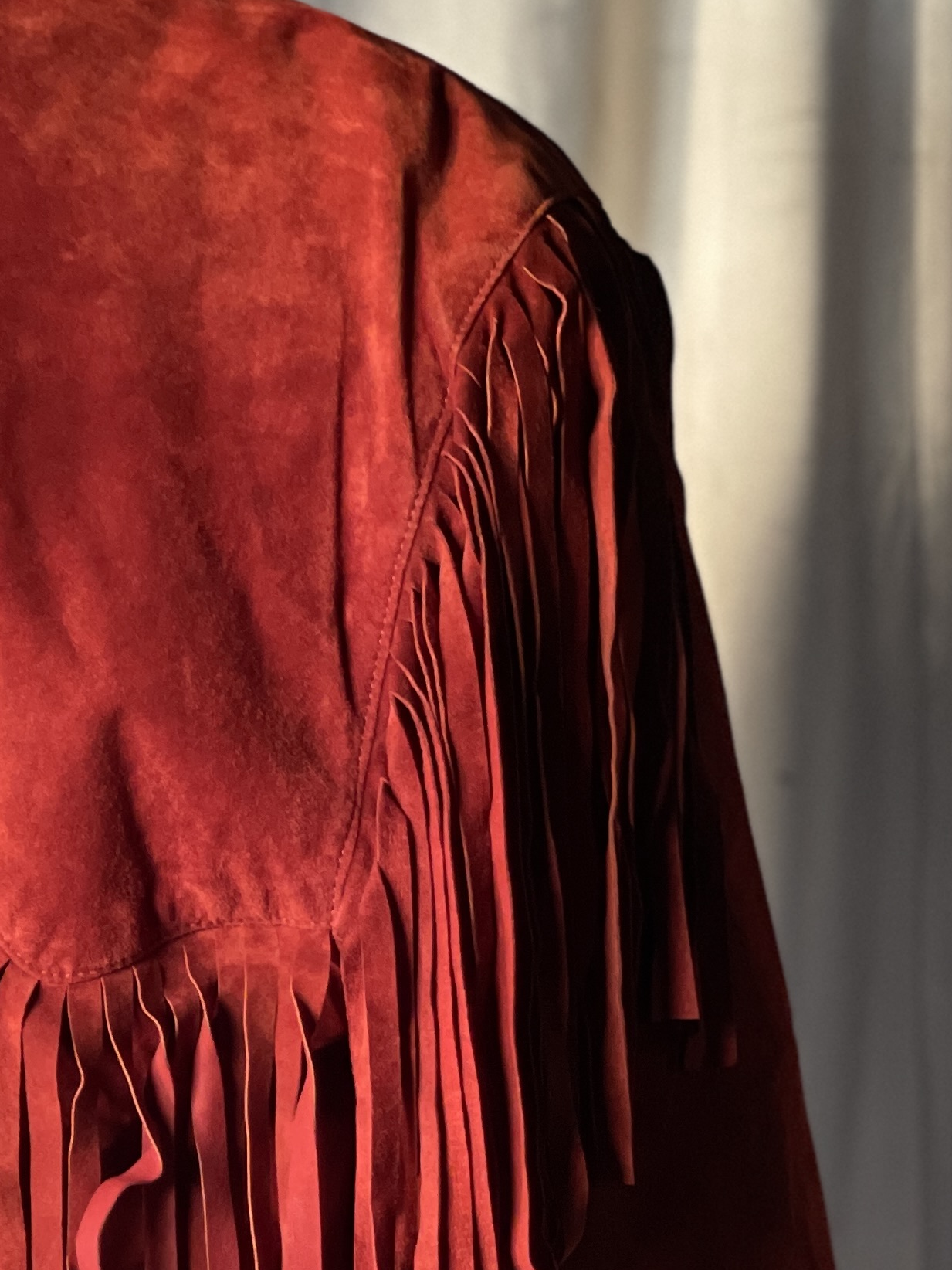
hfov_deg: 9.3
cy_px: 1050
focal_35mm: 157
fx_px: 5757
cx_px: -161
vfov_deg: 12.5
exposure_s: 1/40
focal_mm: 7.5
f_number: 2.2
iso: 250
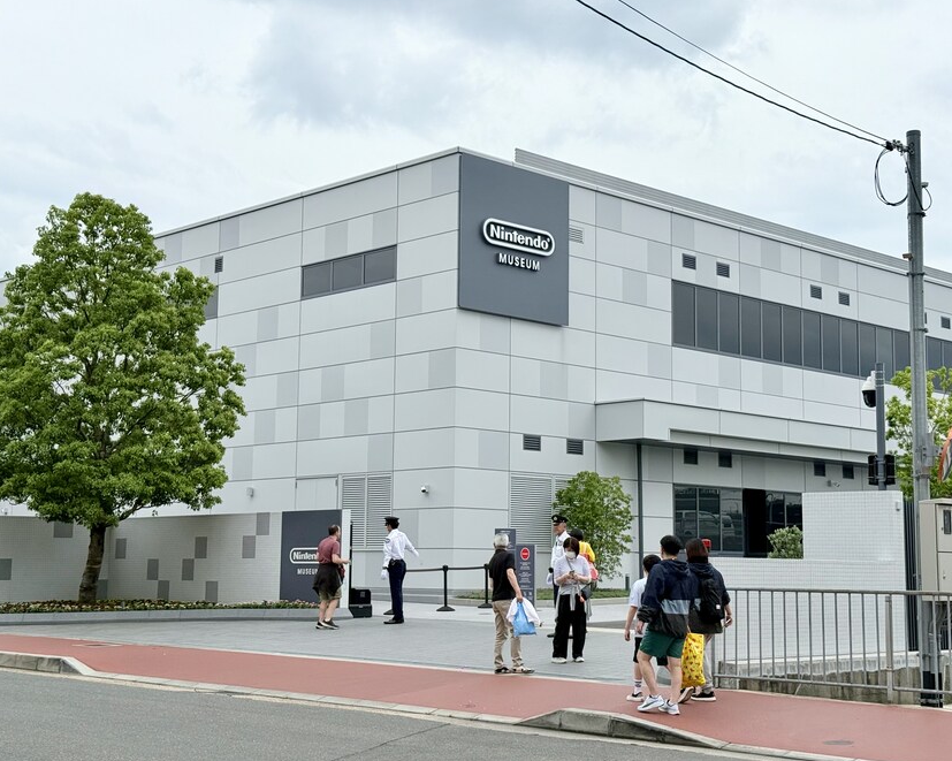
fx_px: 1436
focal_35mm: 51
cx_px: 495
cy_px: 380
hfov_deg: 36.7
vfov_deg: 29.7
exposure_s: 1/4587
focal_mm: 6.76
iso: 64
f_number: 1.78
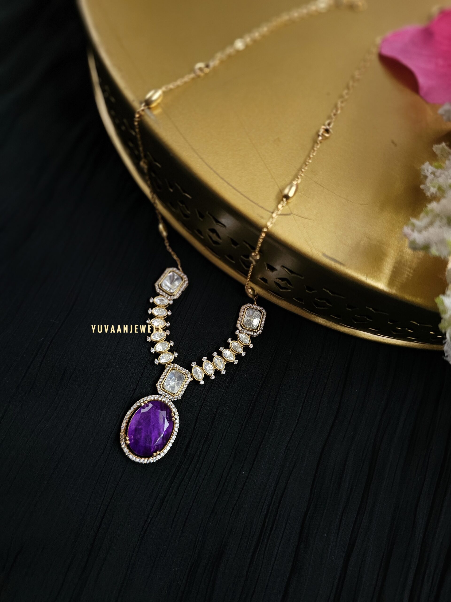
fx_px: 400
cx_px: 226
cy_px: 301
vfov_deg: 73.9
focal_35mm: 23
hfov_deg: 58.9
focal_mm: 6.3
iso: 250
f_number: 1.7
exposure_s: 1/27
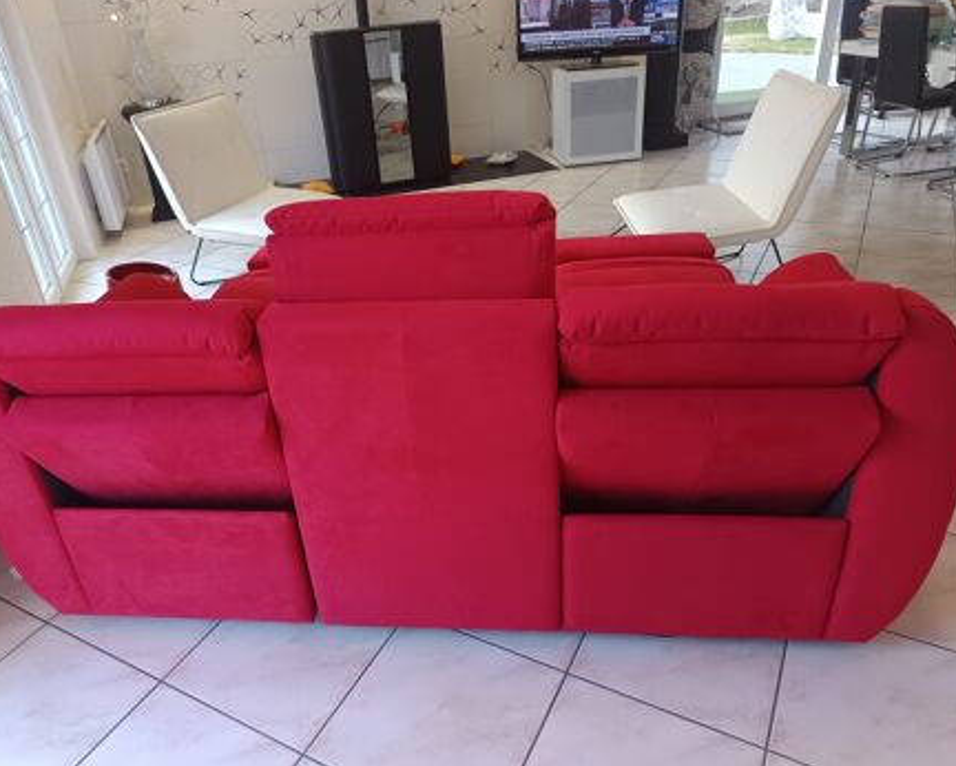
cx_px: 451
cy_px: 372
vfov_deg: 55.0
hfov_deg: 66.0
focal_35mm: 26
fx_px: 736
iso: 455
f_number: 1.7
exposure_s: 1/50
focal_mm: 5.31
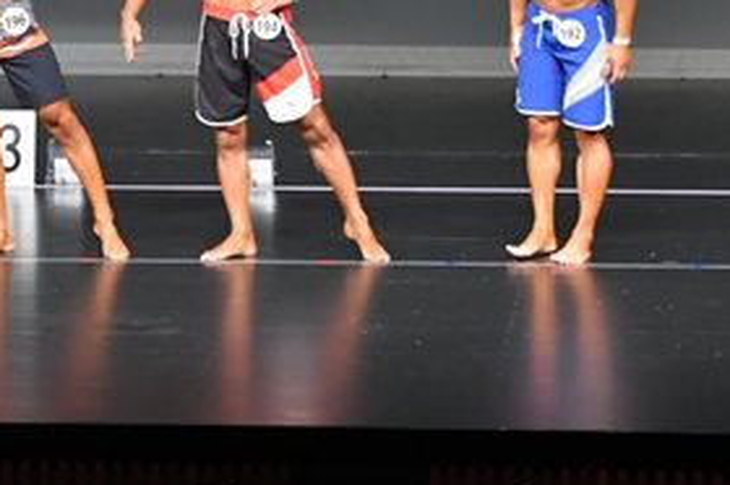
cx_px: -61
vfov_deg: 3.6
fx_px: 7737
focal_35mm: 382
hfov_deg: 5.4
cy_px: -99
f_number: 5.6
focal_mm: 92
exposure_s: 1/400
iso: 5000
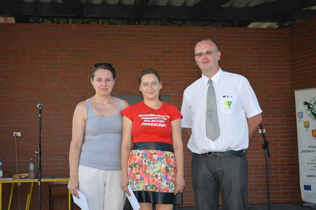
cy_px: 105
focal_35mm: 63
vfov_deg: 21.5
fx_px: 553
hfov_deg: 31.9
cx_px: 158
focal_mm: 42
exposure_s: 1/125
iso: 110
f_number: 5.3
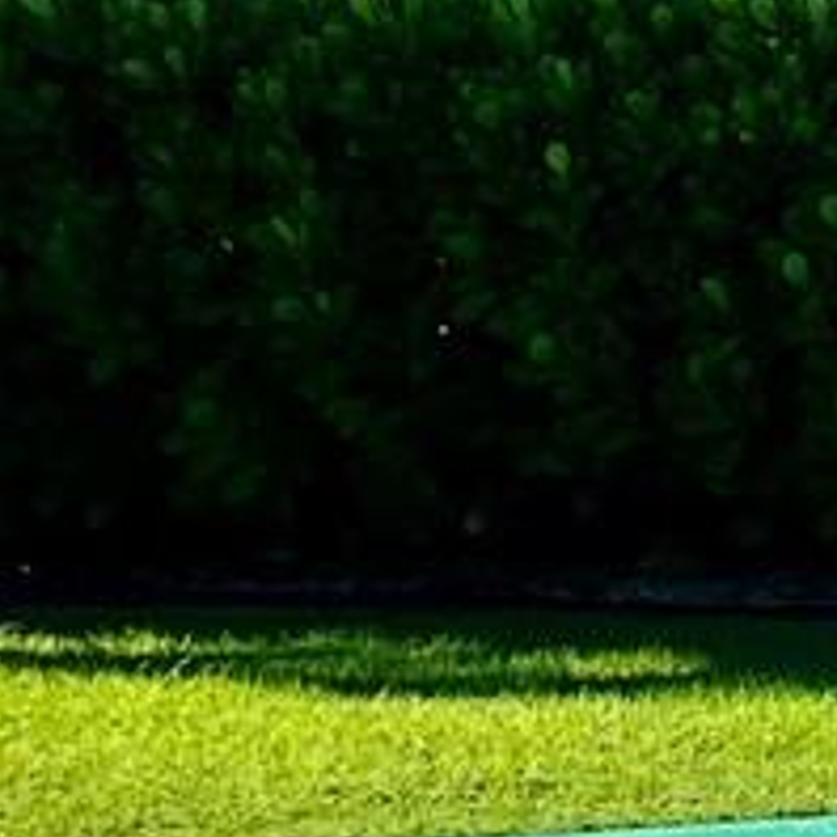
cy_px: 55
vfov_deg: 10.2
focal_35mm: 171
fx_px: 4678
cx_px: 3344
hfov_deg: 7.4
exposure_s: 1/6211
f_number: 1.78
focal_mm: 6.86
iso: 80
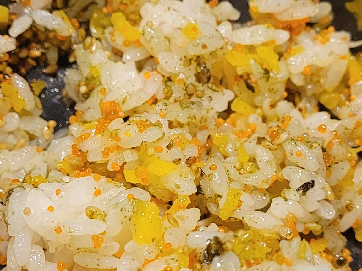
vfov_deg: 16.2
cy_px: 155
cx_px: 189
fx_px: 952
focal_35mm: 91
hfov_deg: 21.5
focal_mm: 5.4
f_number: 1.8
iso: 400
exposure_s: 1/40
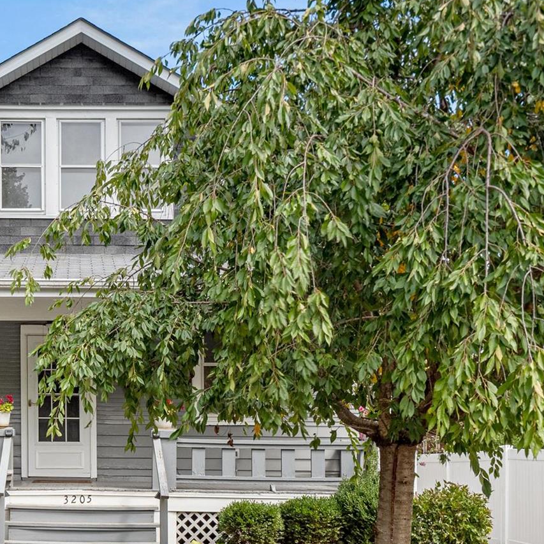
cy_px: 300
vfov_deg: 33.4
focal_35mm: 51
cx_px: 77
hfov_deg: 32.1
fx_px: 907
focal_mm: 16
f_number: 8
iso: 400
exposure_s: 1/400
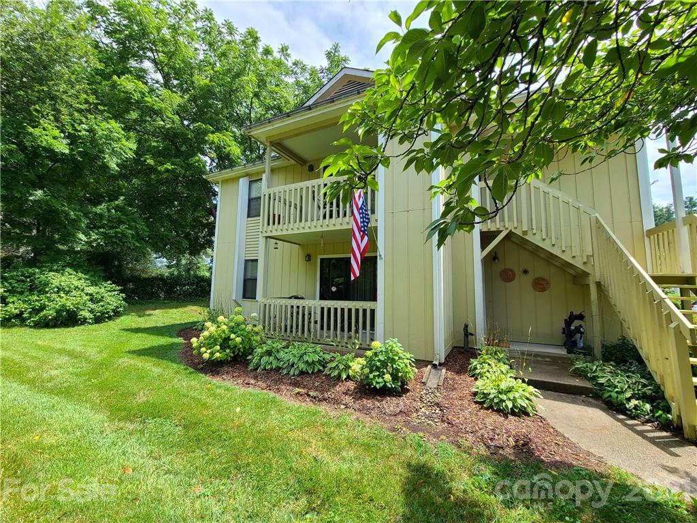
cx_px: 348
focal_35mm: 13
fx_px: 262
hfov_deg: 106.2
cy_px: 262
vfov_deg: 89.9
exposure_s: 1/667
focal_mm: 2.2
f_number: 2.2
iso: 50
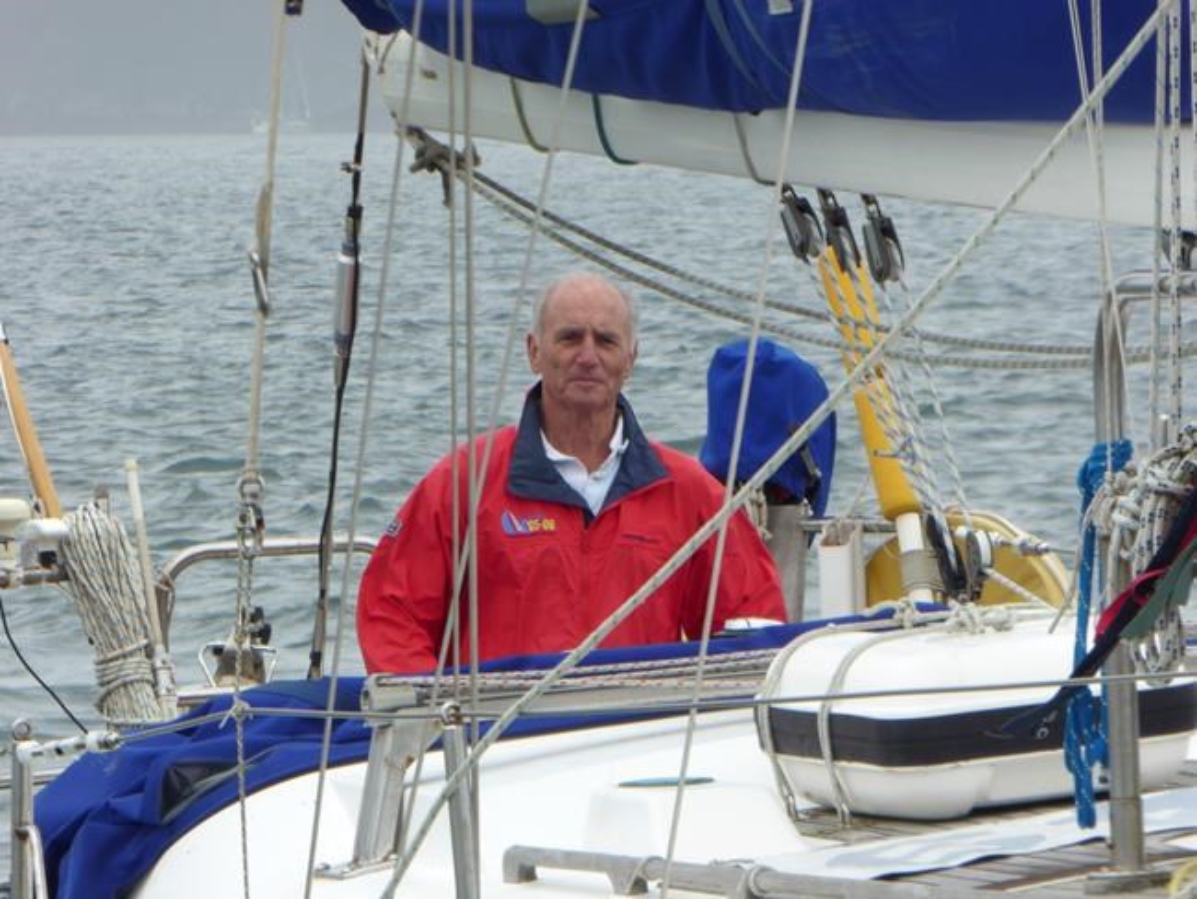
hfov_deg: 4.6
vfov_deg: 3.5
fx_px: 14909
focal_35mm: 431
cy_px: 450
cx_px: 598
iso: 100
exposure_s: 1/250
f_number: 6
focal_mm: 77.3
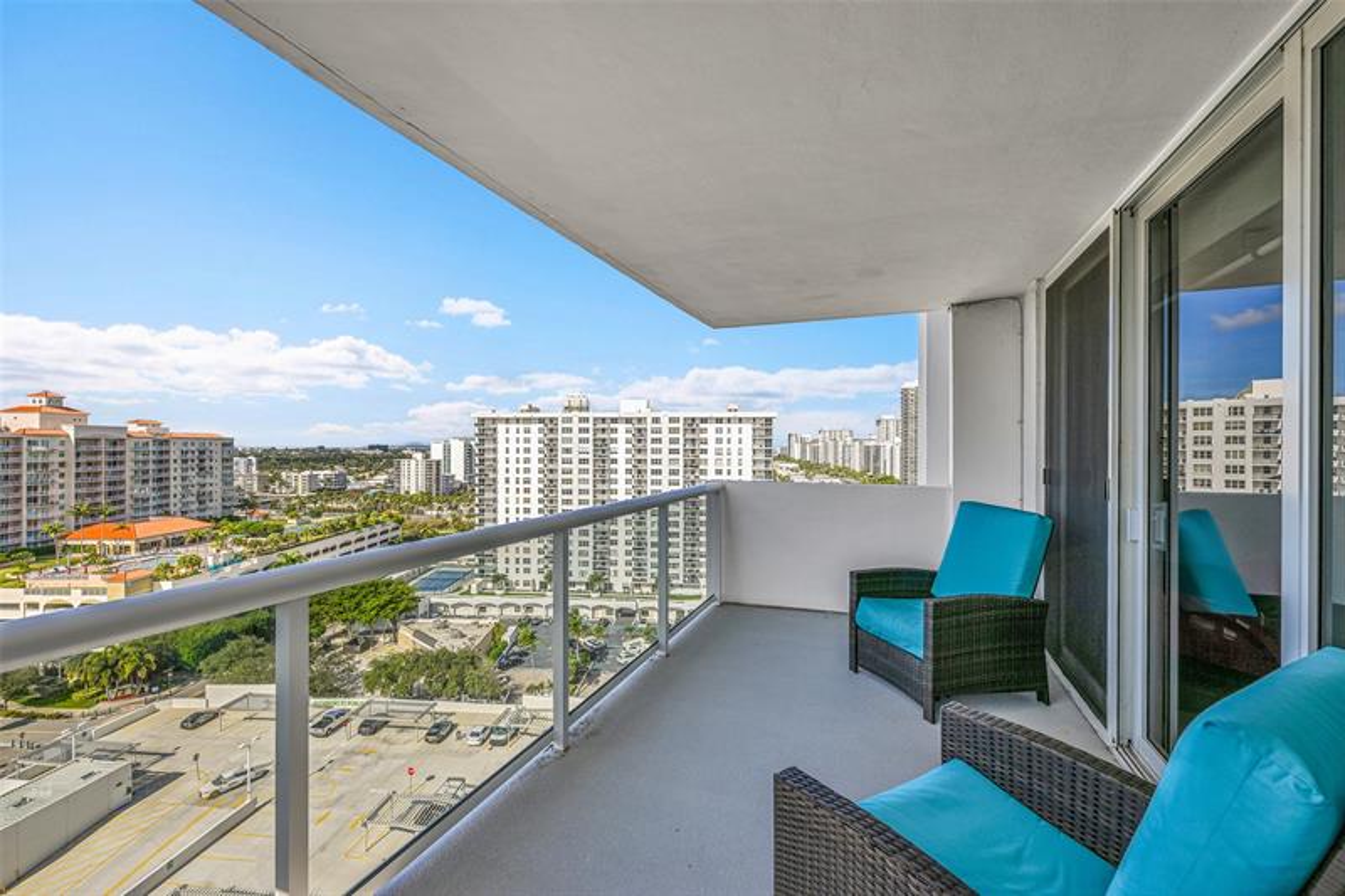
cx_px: 672
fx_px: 560
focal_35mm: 15
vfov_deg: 77.3
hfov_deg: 100.4
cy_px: 448
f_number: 9
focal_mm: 15
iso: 80
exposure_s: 1/200
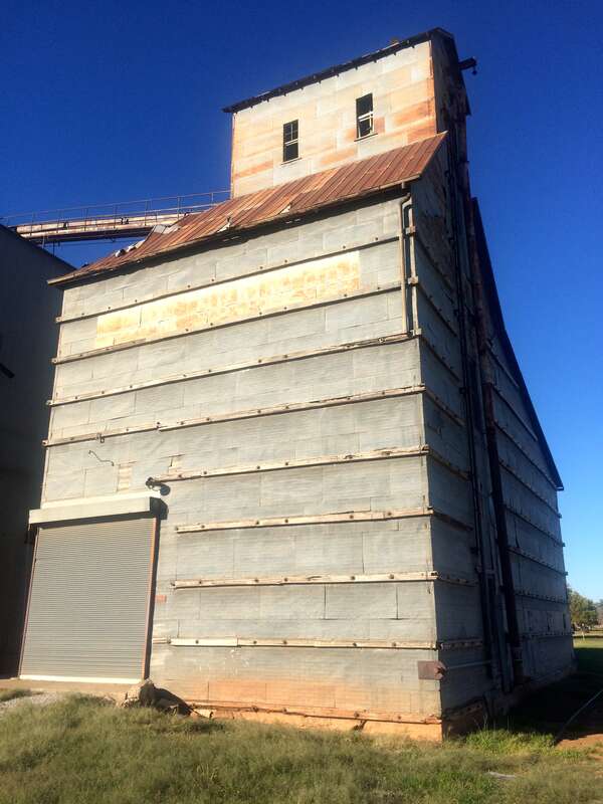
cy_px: 402
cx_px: 302
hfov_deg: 48.2
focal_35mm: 29
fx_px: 674
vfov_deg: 61.7
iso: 32
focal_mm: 4.15
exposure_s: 1/2283
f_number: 2.2
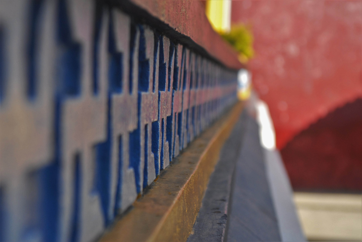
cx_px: 181
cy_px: 121
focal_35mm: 105
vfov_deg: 13.1
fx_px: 1057
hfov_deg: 19.4
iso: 400
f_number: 4
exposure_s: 1/1250
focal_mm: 70
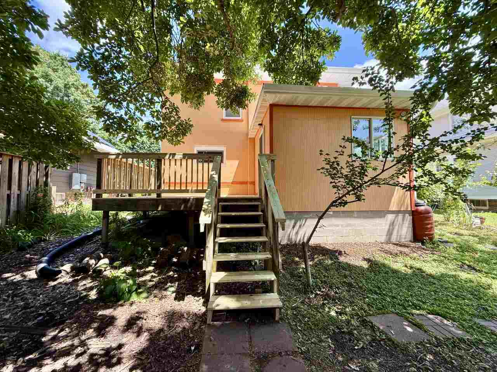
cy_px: 186
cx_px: 248
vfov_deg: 85.7
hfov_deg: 102.1
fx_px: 201
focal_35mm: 14
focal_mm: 2.22
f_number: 2.2
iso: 64
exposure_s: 1/340
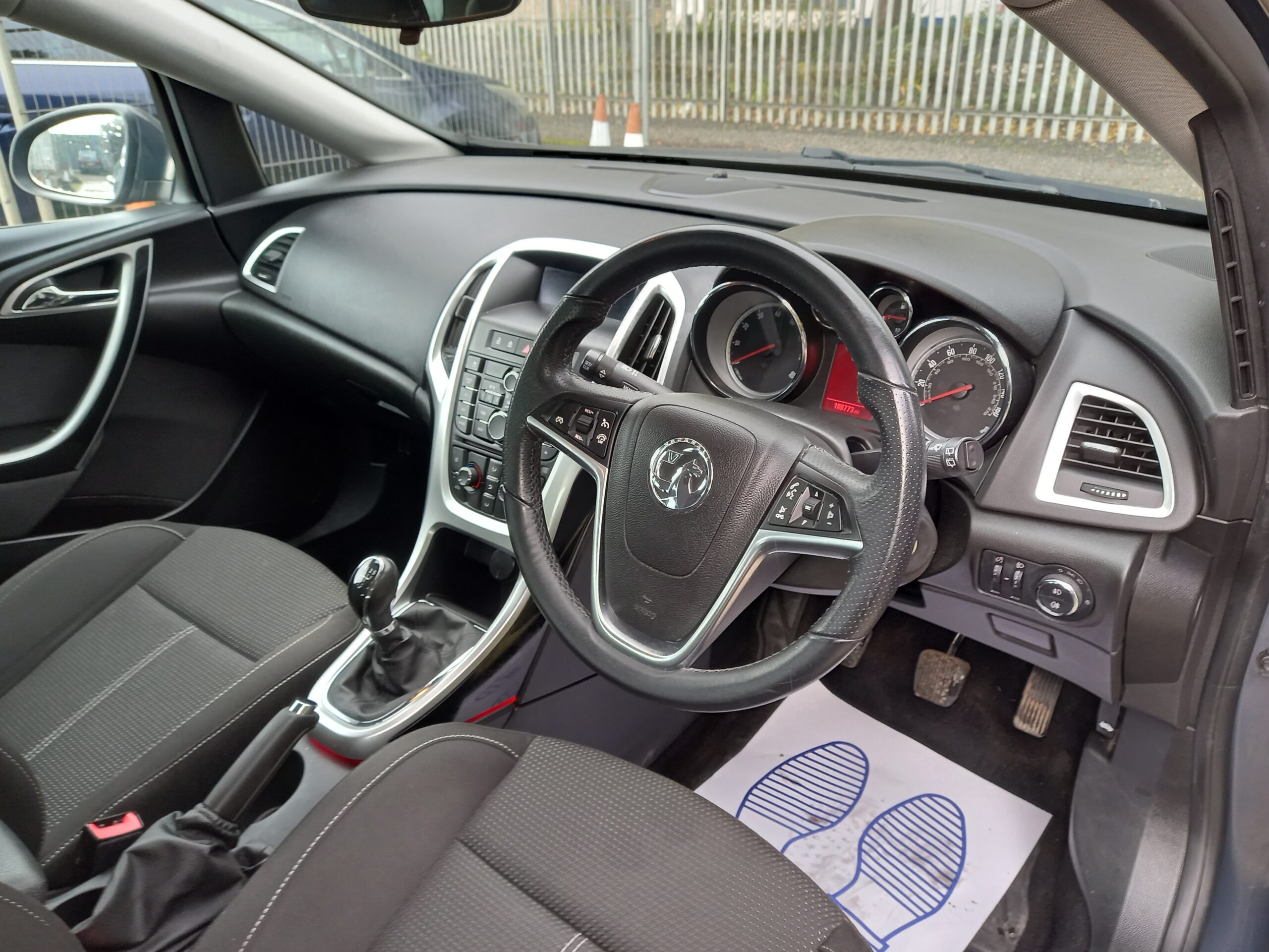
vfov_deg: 54.9
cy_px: 476
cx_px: 634
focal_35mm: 25
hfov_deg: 69.4
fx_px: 916
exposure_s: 1/60
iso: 200
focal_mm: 4.6
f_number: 2
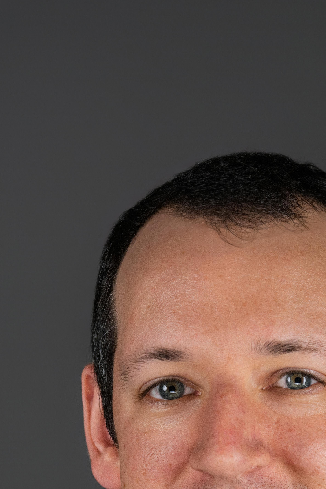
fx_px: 3893
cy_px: 618
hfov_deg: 4.8
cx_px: 268
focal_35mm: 287
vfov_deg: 7.1
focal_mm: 107.2
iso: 500
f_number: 5.6
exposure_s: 1/80
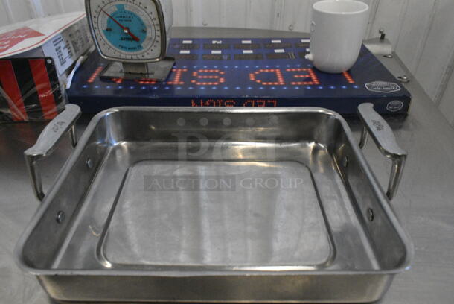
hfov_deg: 67.3
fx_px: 341
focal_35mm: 27
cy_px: 152
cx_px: 227
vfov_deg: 48.0
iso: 6400
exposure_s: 1/320
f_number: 9
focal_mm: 18
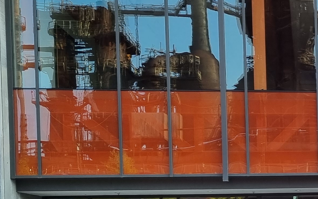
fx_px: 815
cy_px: 245
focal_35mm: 94
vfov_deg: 13.5
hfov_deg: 19.9
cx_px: 435
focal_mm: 5.4
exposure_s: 1/622
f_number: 1.8
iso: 50
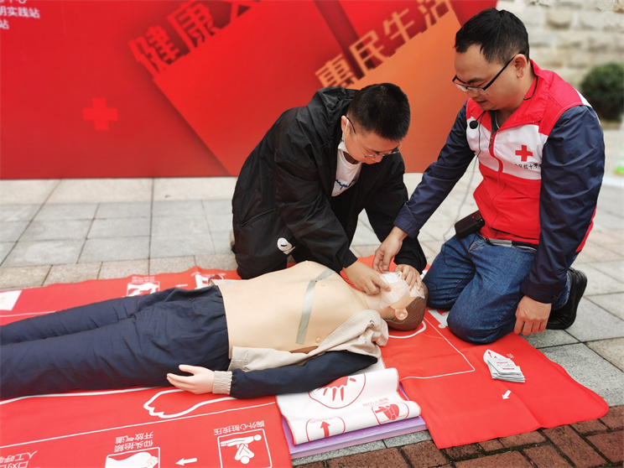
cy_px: 234
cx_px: 312
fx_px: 487
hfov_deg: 65.3
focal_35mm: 27
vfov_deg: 51.4
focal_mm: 5.58
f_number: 1.8
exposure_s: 1/675
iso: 50
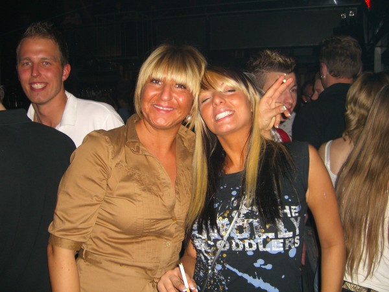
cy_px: 146
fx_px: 427
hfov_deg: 49.0
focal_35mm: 38
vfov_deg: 37.7
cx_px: 194
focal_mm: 7.9
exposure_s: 1/60
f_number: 2.8
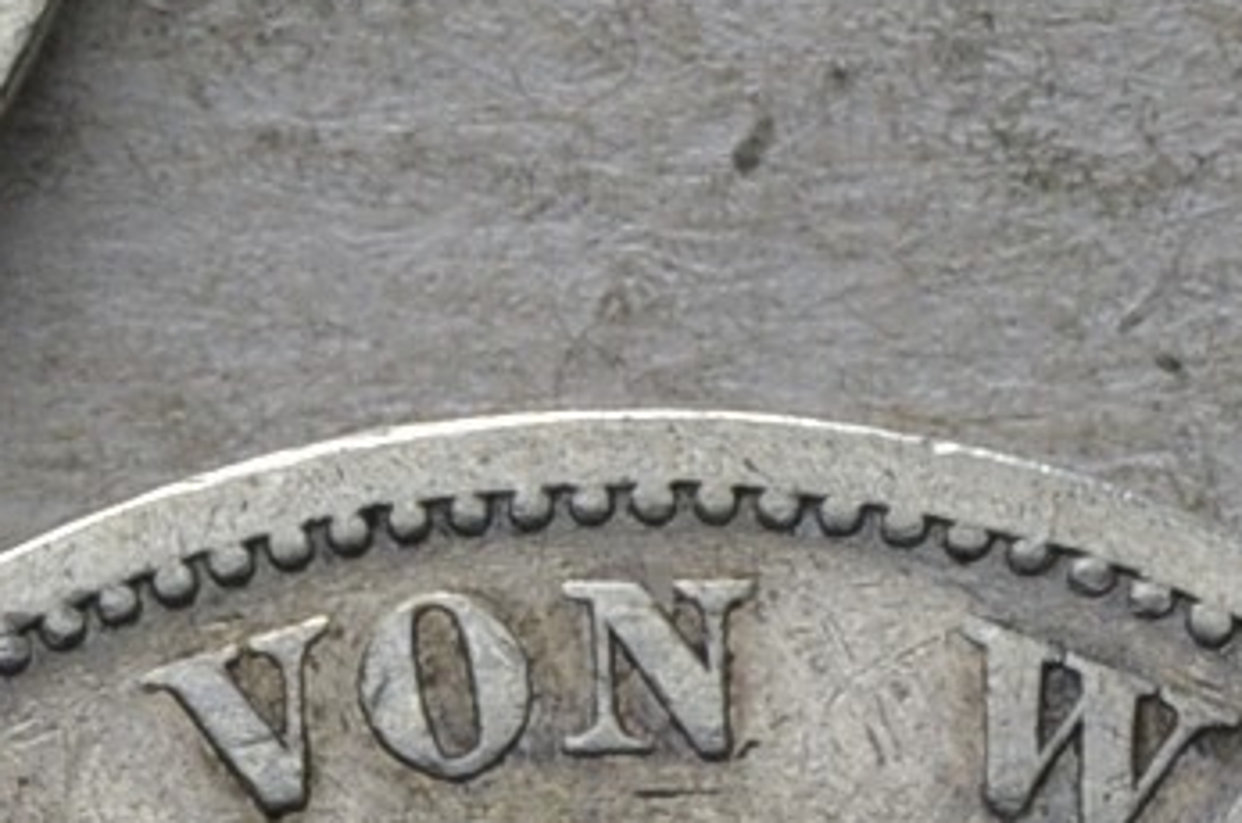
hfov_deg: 4.8
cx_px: -1188
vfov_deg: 3.2
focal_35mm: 426
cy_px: 784
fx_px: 14670
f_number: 14
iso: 400
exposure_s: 1/250
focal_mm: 40
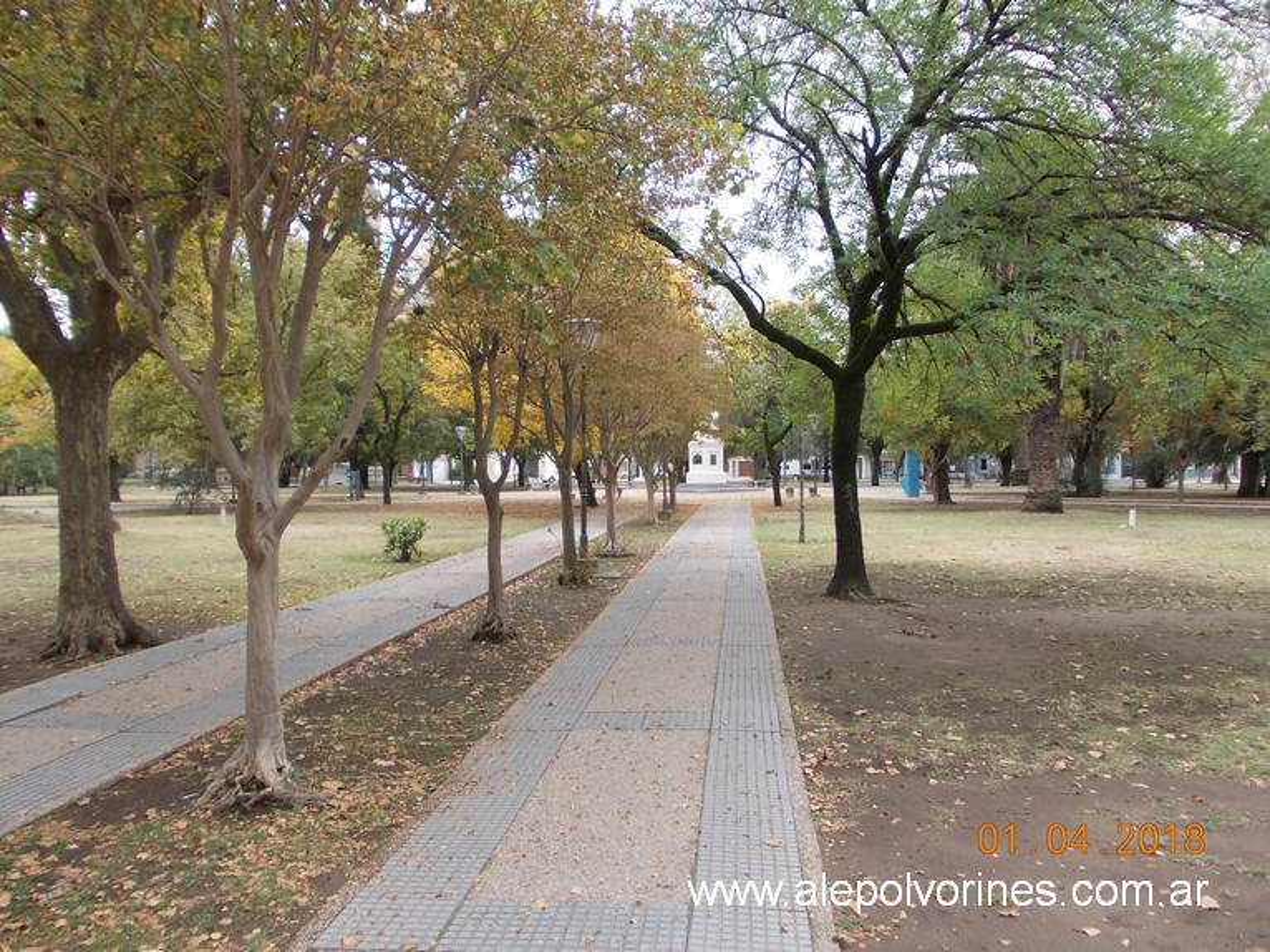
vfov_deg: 49.7
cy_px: 476
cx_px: 635
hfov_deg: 63.5
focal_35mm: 28
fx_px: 1027
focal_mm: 4
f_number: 2.7
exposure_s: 1/250
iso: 80
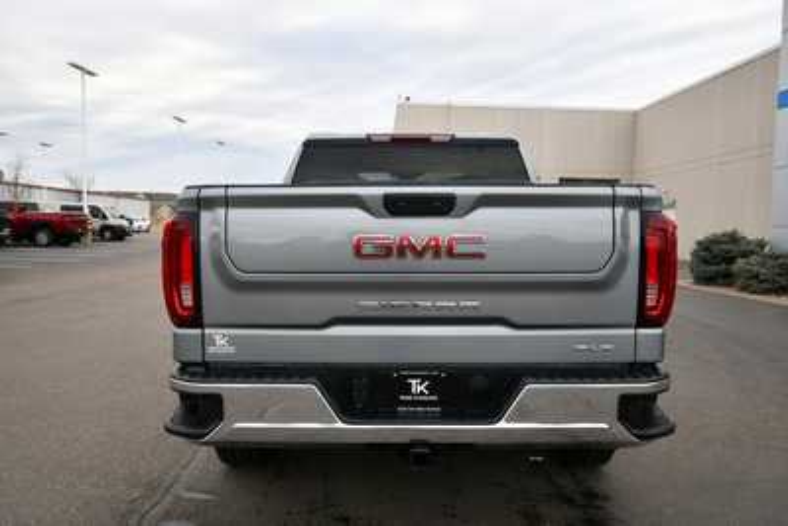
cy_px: 263
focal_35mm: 30
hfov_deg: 61.9
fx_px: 657
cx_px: 394
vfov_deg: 43.6
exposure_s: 1/250
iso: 320
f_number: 5.6
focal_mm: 20
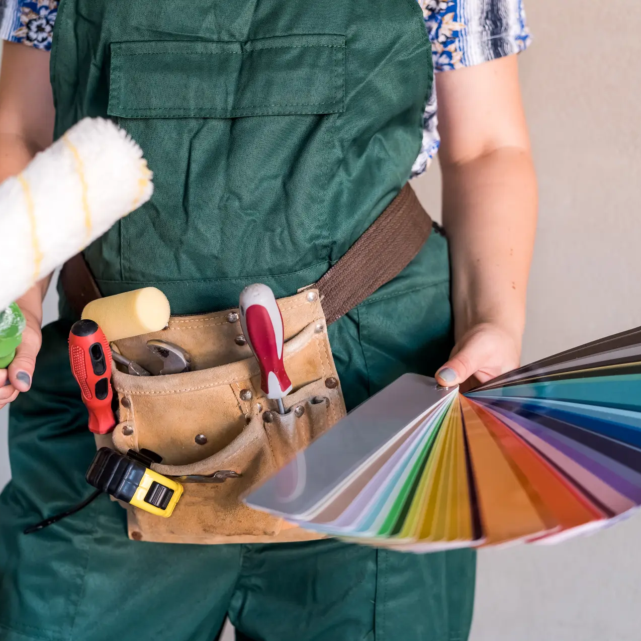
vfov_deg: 26.9
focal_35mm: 64
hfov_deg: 26.9
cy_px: 322
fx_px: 1341
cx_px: 290
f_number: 2.5
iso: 800
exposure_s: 1/200
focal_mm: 50
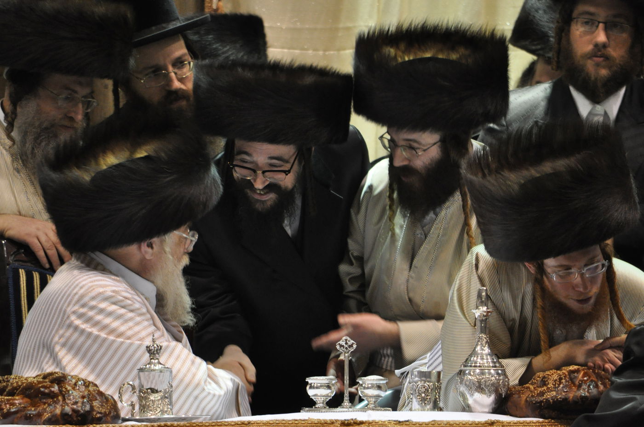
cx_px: 322
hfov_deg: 4.9
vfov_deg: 3.3
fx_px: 7502
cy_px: 214
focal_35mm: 420
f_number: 5.6
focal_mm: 280
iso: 1600
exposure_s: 1/100
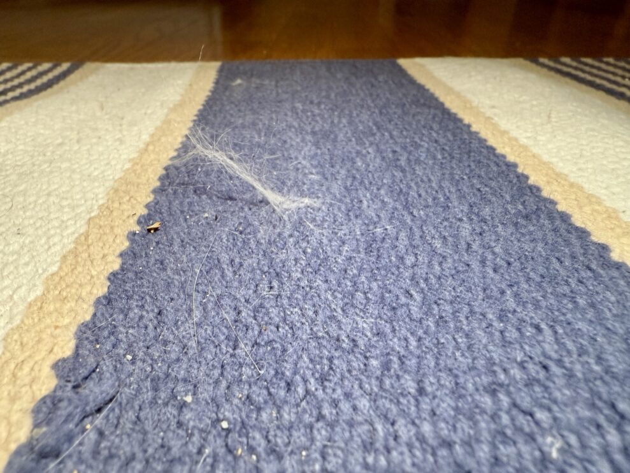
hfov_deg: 71.6
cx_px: 315
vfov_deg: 56.8
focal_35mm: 24
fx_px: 437
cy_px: 236
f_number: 2.2
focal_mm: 2.22
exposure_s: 1/50
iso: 320
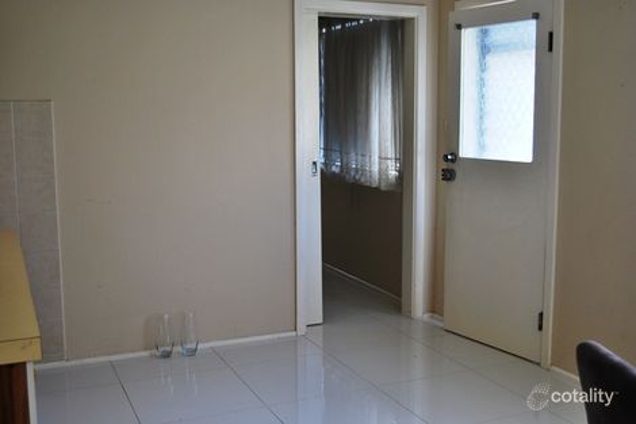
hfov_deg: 49.6
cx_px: 318
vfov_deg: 34.2
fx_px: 689
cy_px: 212
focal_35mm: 39
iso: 200
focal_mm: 26
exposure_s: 1/50
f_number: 4.2
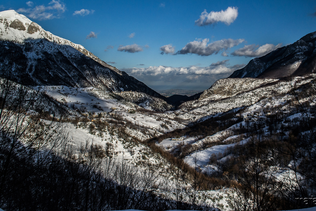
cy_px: 79
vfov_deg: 38.6
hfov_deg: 55.5
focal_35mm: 34
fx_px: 298
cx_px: 186
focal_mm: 18
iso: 200
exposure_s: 1/800
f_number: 7.1
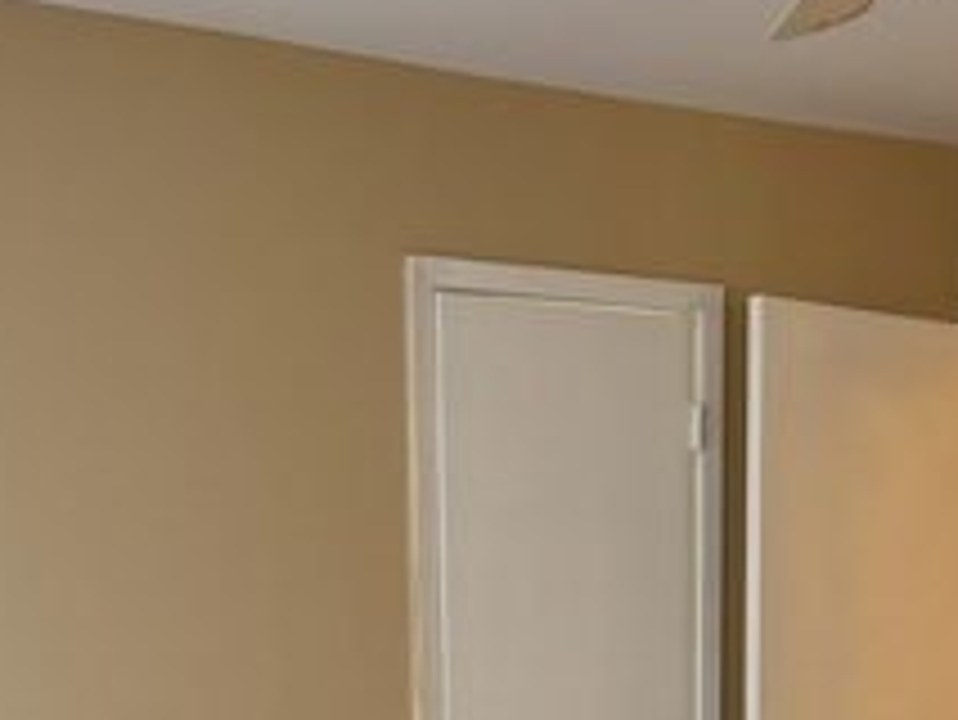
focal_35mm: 72
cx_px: 688
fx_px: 1994
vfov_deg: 19.4
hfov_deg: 26.8
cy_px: 832
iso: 320
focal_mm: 6.76
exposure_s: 1/60
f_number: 1.78
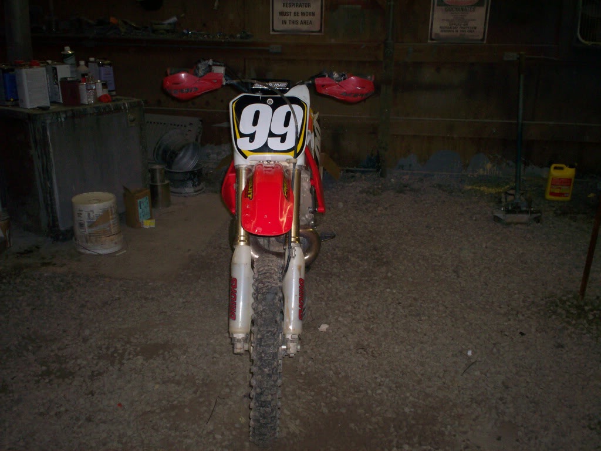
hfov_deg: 51.4
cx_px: 300
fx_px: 625
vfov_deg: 39.7
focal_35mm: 36
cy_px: 226
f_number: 4.5
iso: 140
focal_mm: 6
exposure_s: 1/60
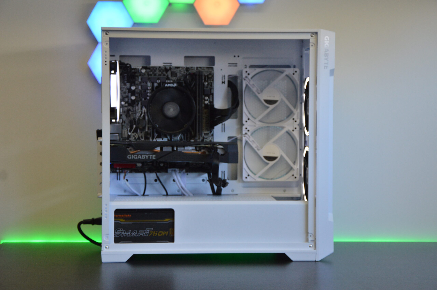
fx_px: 910
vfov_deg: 18.1
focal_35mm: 75
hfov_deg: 27.0
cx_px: 218
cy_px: 145
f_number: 5
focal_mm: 50
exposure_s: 1/60
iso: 800
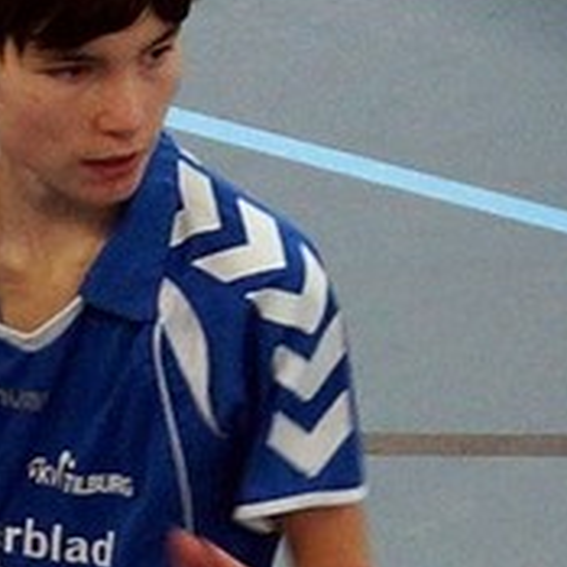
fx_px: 6912
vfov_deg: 4.7
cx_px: -11
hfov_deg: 4.7
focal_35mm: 373
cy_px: 804
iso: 1000
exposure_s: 1/200
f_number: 4
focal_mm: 50
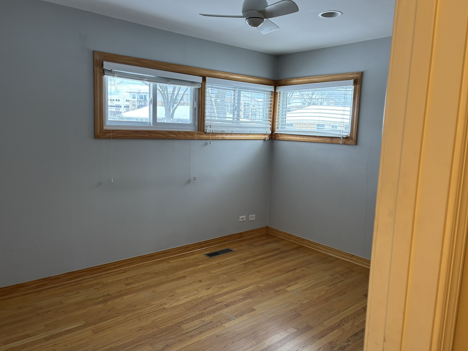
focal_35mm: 27
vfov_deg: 51.3
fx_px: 365
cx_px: 225
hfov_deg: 65.3
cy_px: 170
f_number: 1.6
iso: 125
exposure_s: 1/60
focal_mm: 5.96
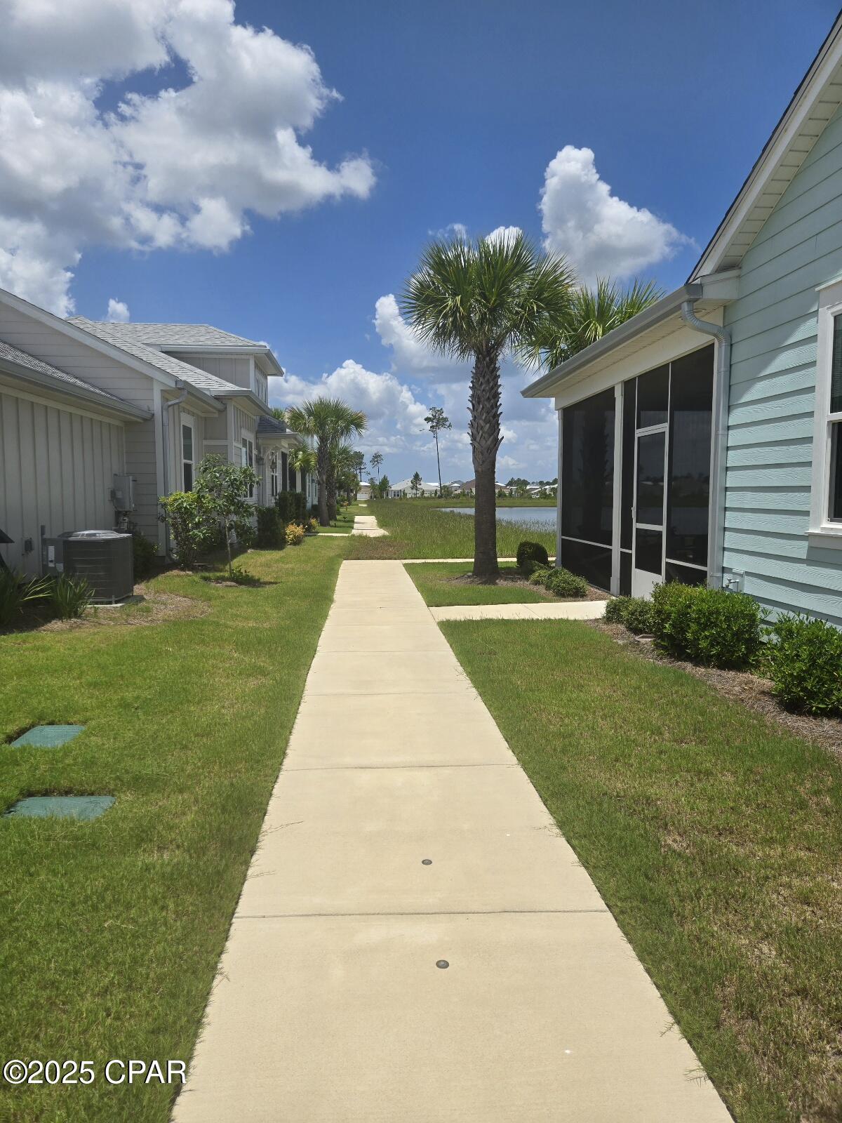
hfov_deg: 58.9
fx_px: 746
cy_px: 562
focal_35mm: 23
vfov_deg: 73.9
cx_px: 421
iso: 25
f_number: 1.8
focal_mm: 5.4
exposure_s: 1/5000
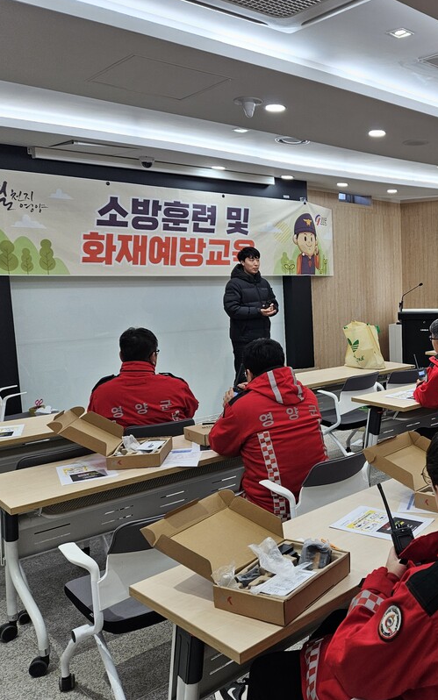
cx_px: 418
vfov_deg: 58.1
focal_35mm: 33
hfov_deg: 35.4
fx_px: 630
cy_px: 348
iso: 50
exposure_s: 1/120
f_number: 1.8
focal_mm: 5.4
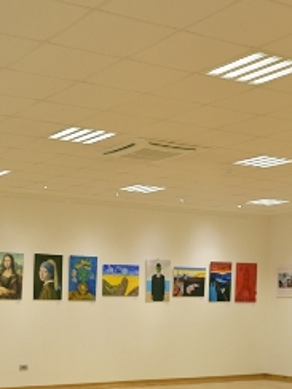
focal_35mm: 63
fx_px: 709
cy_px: 357
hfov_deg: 23.1
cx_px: 73
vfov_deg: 29.3
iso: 100
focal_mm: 20
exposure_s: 1/40
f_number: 3.2
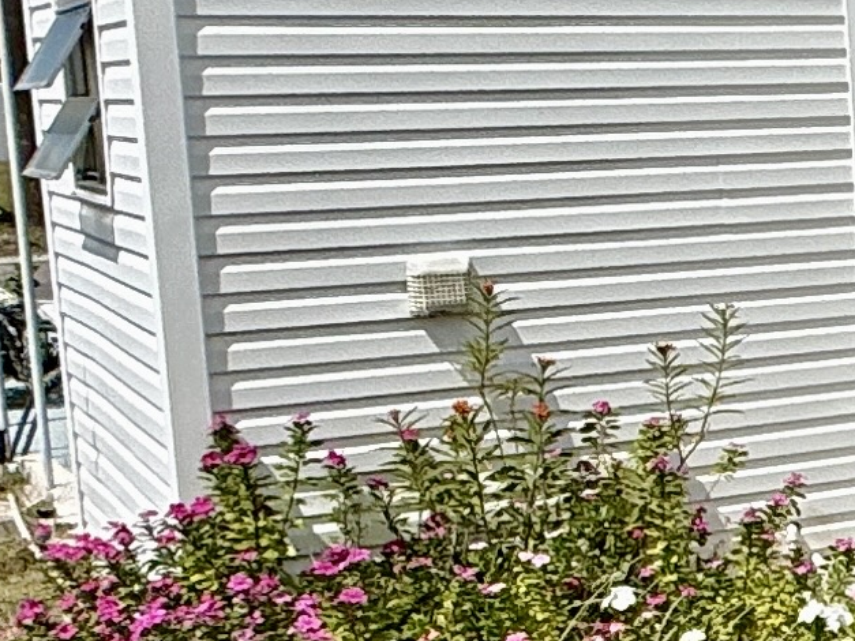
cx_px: 1684
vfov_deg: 16.4
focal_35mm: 90
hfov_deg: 16.7
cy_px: 310
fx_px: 2223
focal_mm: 2.22
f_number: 2.2
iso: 50
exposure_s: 1/6173
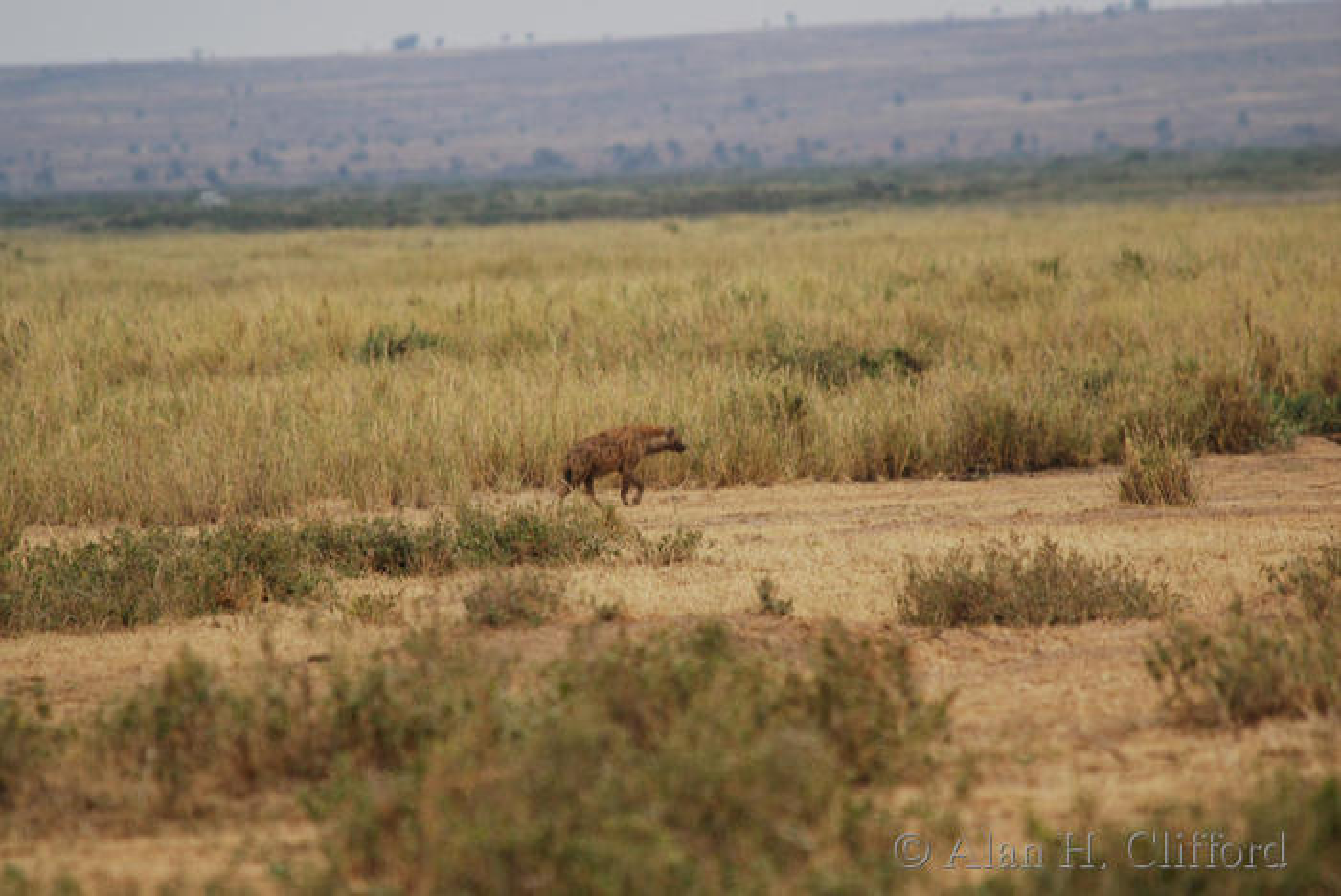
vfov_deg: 2.3
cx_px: 670
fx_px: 22368
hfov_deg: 3.4
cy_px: 448
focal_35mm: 600
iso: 160
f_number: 5.6
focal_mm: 400
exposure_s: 1/100
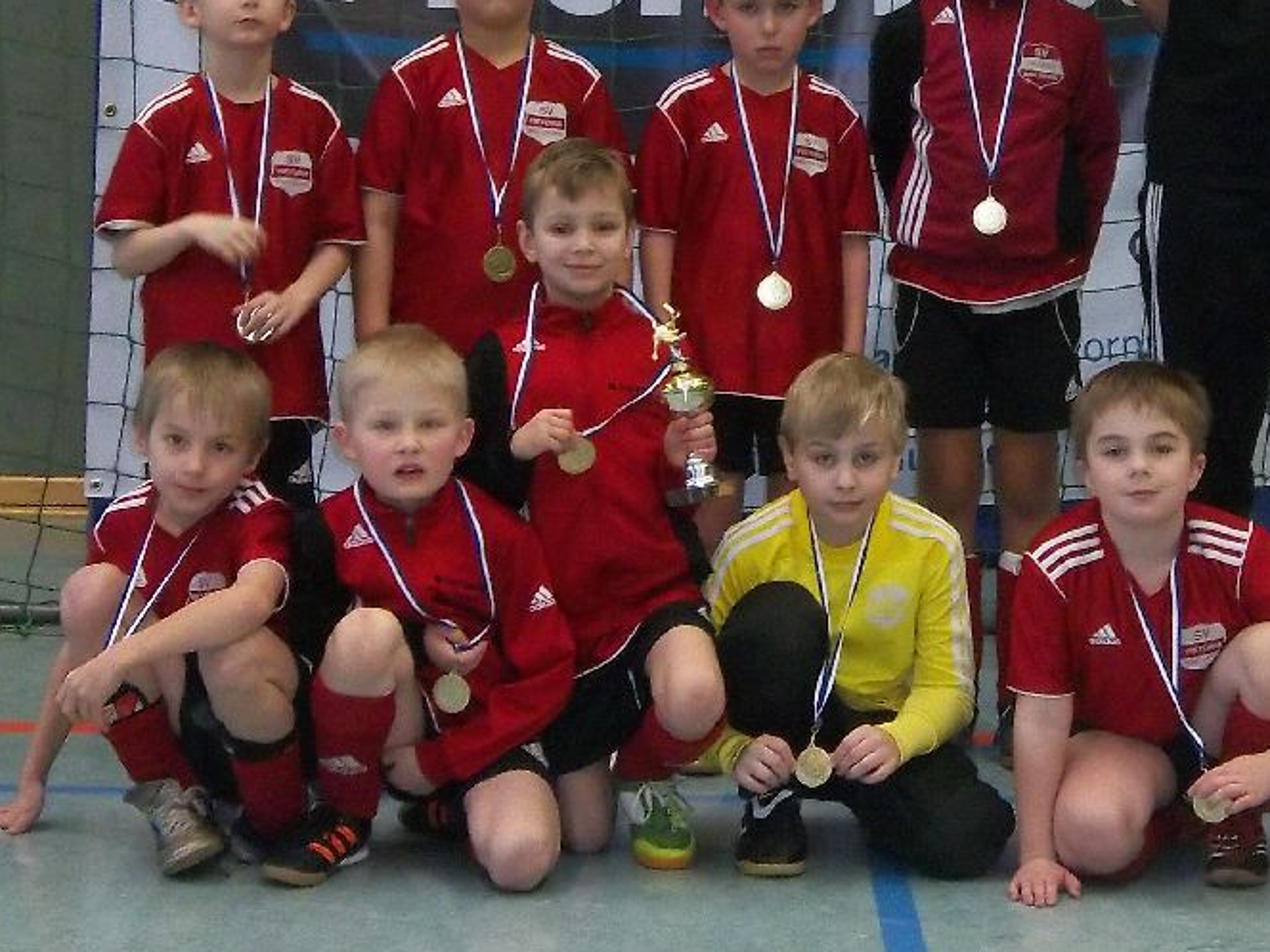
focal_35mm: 102
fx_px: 3742
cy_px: 78
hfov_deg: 19.2
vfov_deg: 14.3
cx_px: 897
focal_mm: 8.3
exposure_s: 1/40
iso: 400
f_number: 4.5
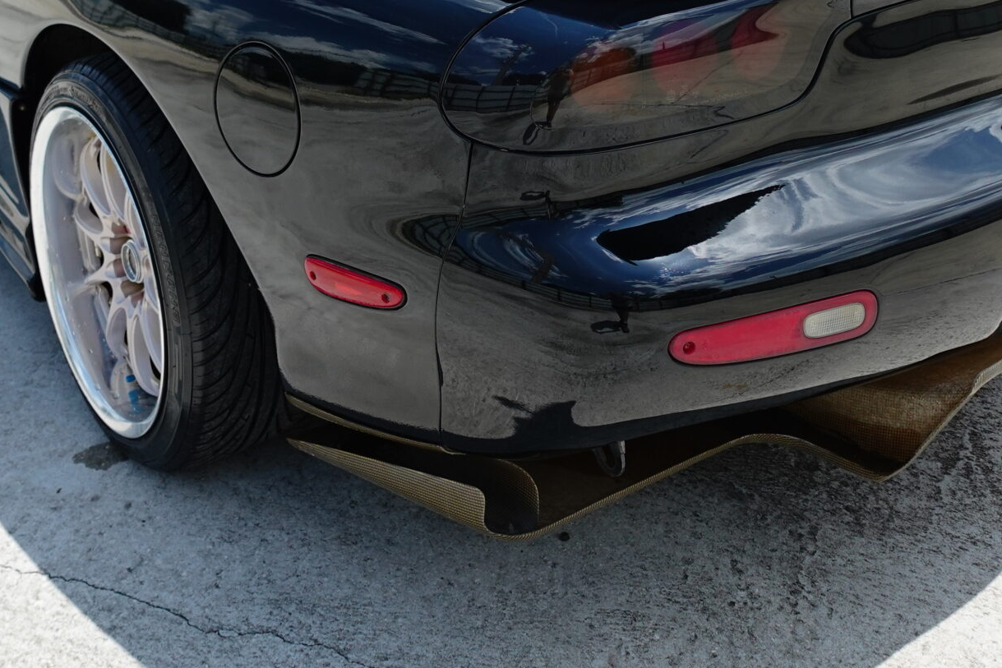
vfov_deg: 30.7
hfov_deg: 46.4
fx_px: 1169
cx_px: 496
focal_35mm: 42
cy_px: 83
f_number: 2
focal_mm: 7.6
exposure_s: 1/4000
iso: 125
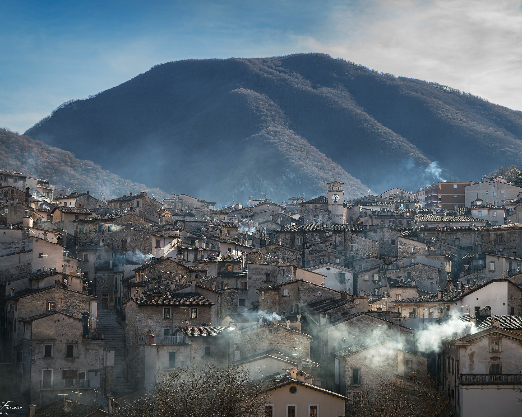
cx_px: 270
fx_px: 1004
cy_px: 207
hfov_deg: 29.1
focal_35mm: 65
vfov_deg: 23.5
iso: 100
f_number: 11
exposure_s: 1/40
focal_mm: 38
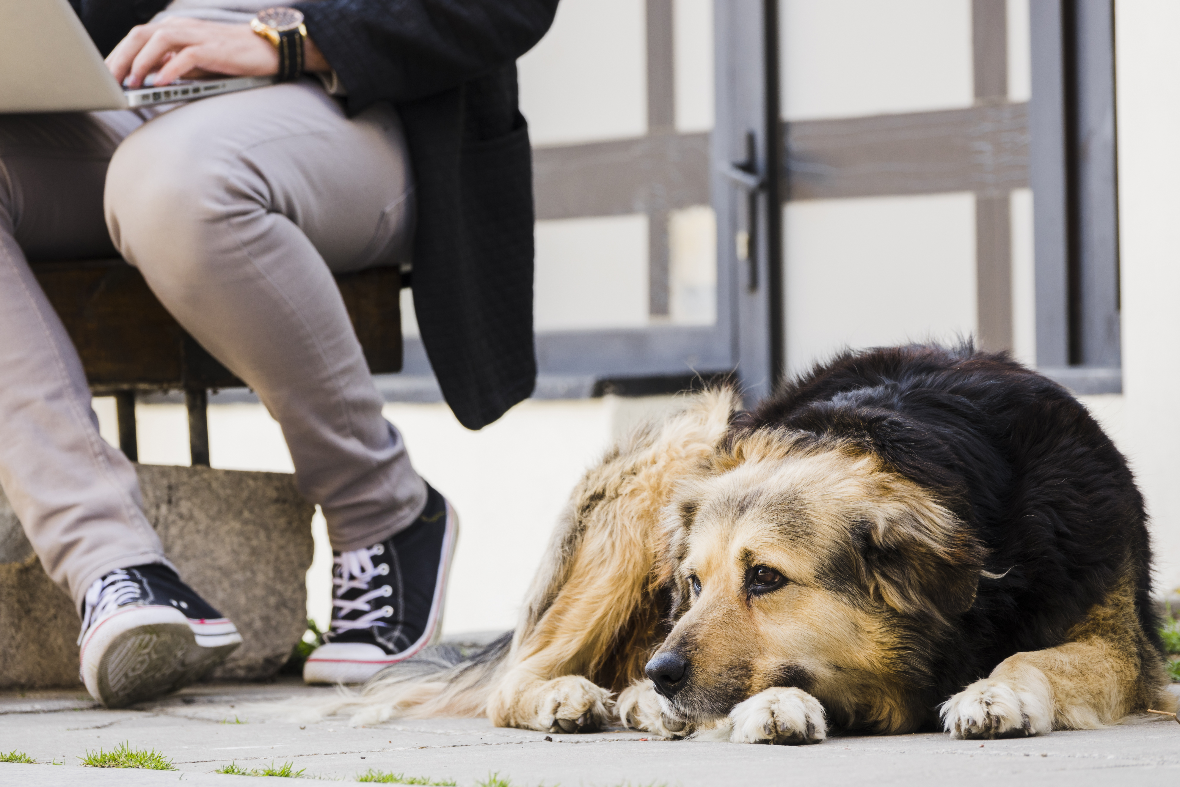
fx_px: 7801
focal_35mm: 238
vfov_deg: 5.8
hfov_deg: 8.7
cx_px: 590
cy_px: 394
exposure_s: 1/50
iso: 100
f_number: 4
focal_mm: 87.11
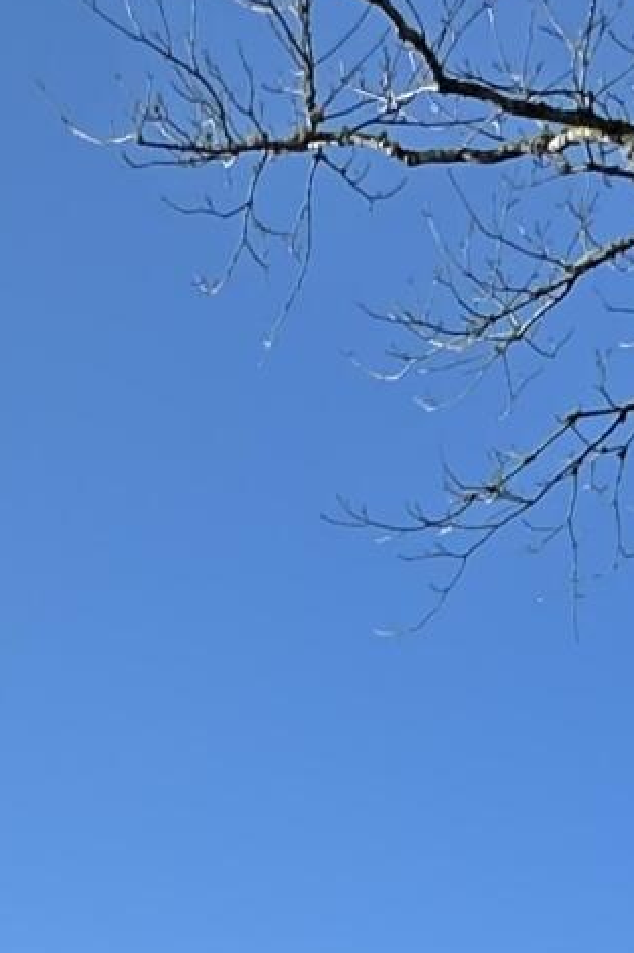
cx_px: 101
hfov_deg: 14.6
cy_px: 1865
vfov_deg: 16.8
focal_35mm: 93
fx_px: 2458
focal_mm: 2.22
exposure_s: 1/895
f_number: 2.2
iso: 40
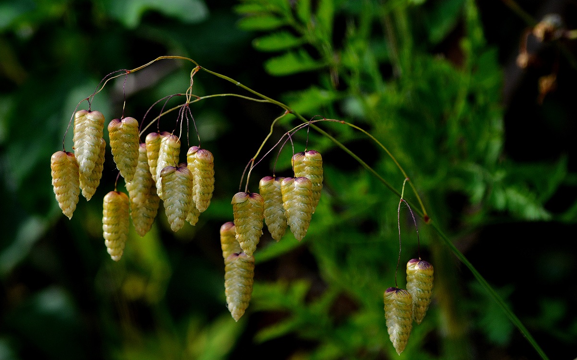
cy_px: 181
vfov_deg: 3.3
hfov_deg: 5.3
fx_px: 6258
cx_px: 288
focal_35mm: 398
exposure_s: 1/320
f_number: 10
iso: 400
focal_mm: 260
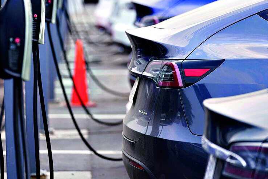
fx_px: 1594
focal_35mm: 214
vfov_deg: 6.4
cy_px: 59
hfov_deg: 9.6
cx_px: 133
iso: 160
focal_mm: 154
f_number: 2.8
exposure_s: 1/1000
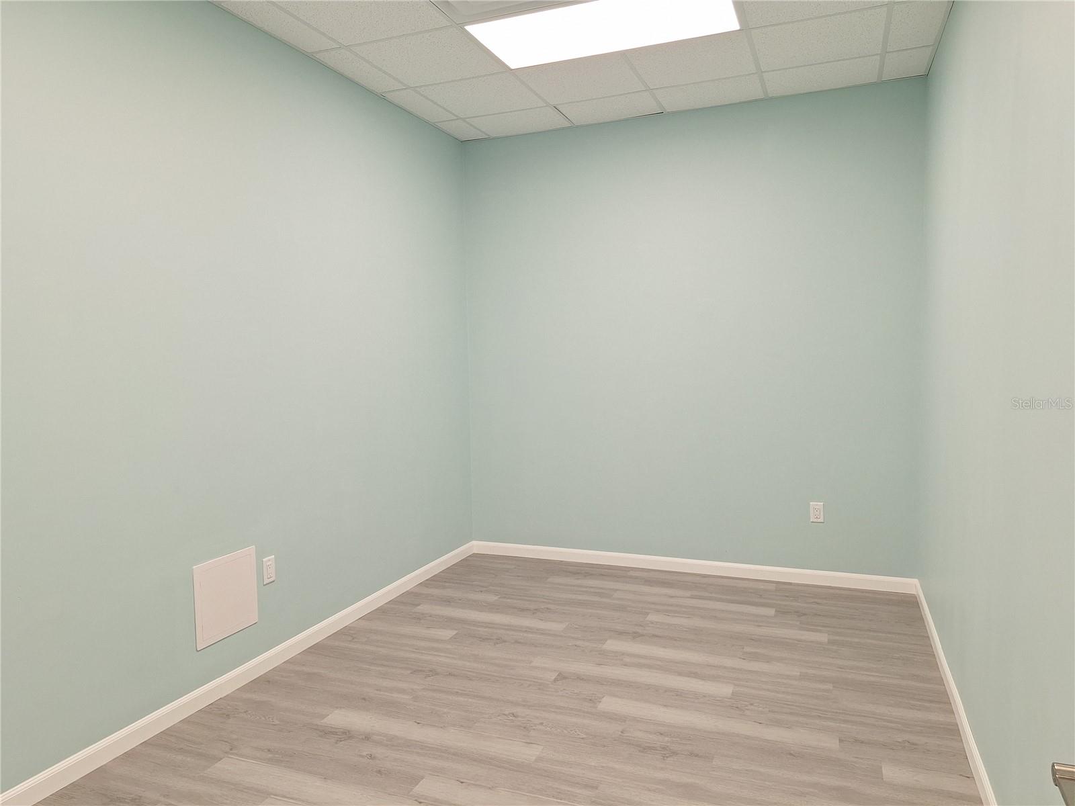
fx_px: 714
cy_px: 403
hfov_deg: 73.9
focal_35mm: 23
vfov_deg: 58.9
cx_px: 538
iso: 64
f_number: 1.8
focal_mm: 5.54
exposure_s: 1/120
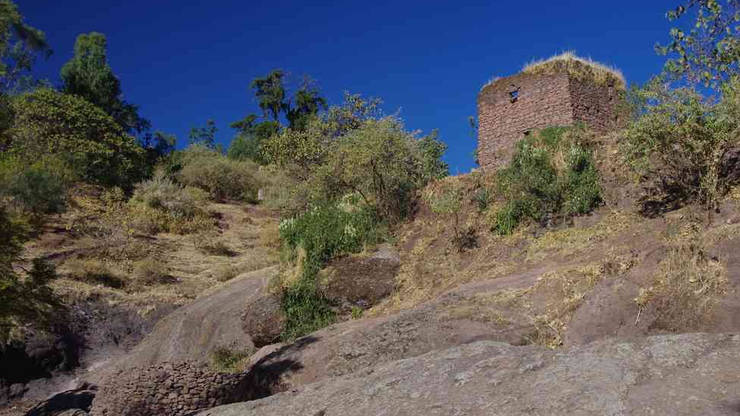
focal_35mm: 46
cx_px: 367
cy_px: 198
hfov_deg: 44.6
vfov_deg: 26.0
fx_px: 903
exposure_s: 1/100
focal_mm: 29.4
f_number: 11
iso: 200
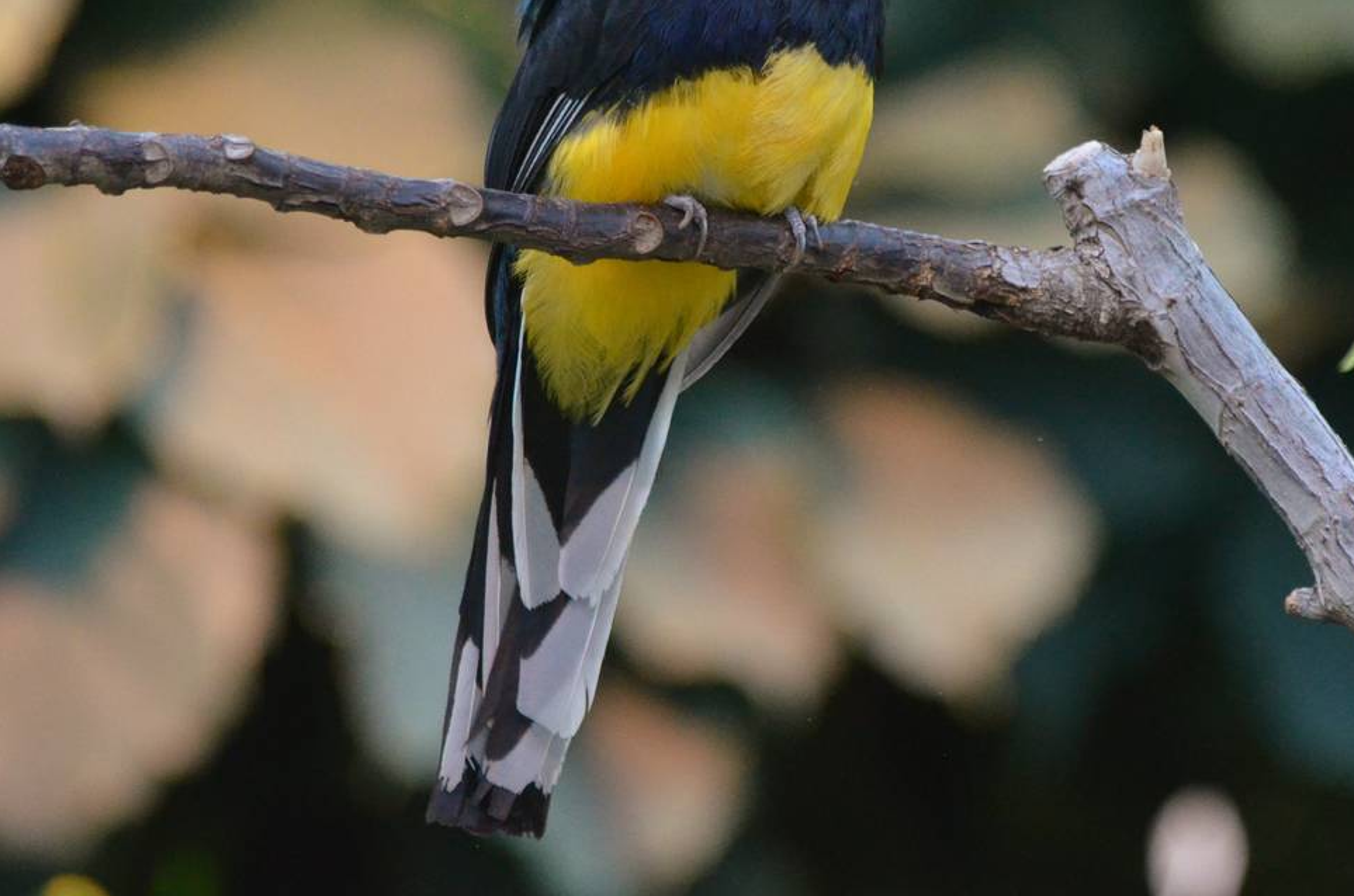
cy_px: 225
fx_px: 18236
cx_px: 875
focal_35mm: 486
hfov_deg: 4.3
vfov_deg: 2.8
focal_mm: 195
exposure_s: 1/320
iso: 2500
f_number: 4.8
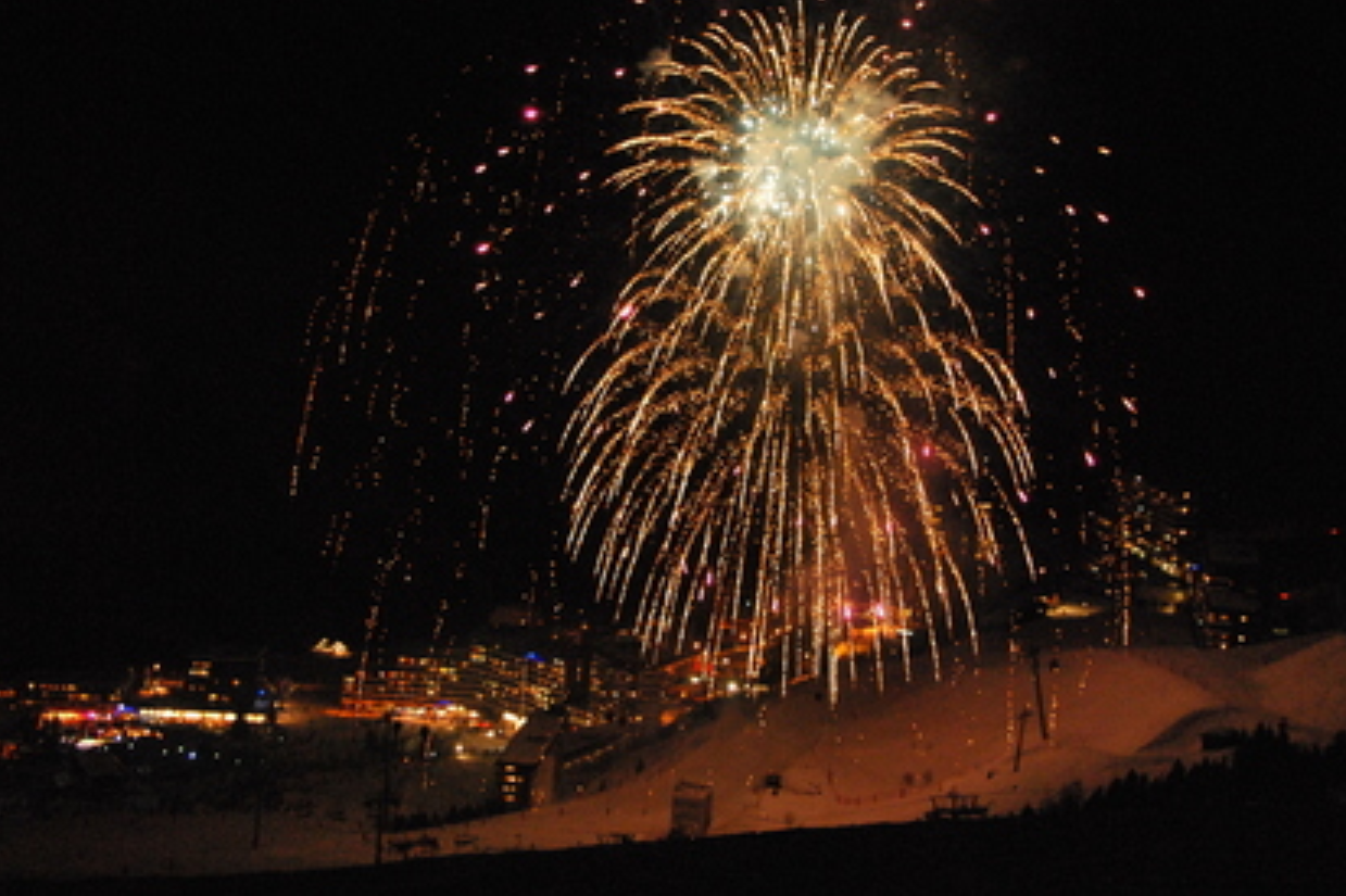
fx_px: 2188
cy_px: 401
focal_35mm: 59
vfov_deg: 23.1
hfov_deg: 34.2
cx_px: 707
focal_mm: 35
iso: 1600
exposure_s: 1/8
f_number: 4.5
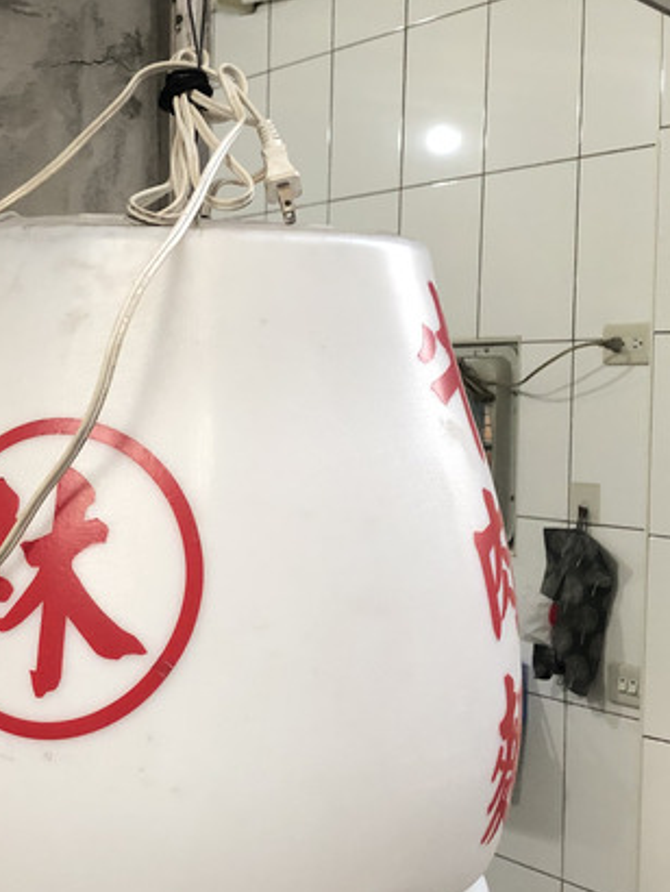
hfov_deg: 25.1
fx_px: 1495
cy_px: 472
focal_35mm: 58
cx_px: 214
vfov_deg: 33.2
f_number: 1.8
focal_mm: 4
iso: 40
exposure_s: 1/30
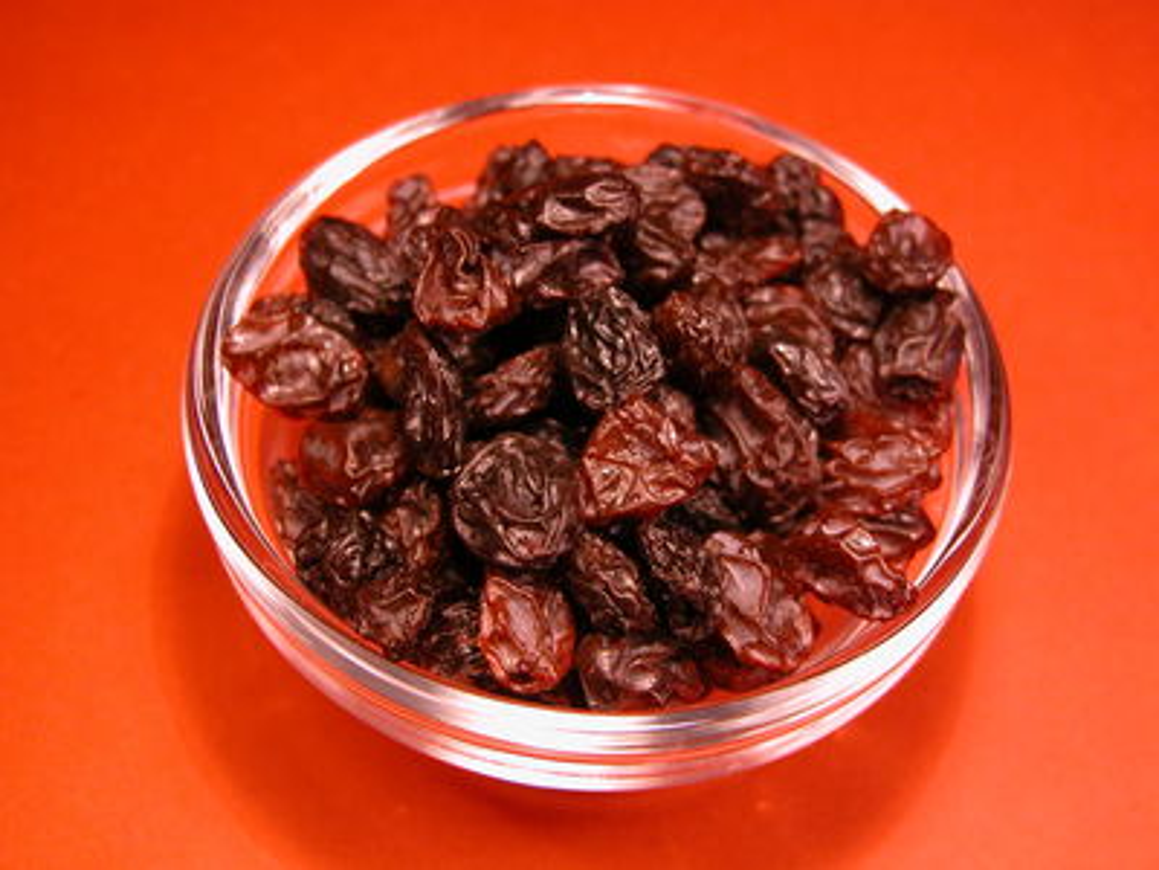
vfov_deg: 29.1
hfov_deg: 38.2
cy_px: 435
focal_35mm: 50
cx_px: 580
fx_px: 1674
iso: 100
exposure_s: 1/51.6
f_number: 3.4
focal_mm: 12.7
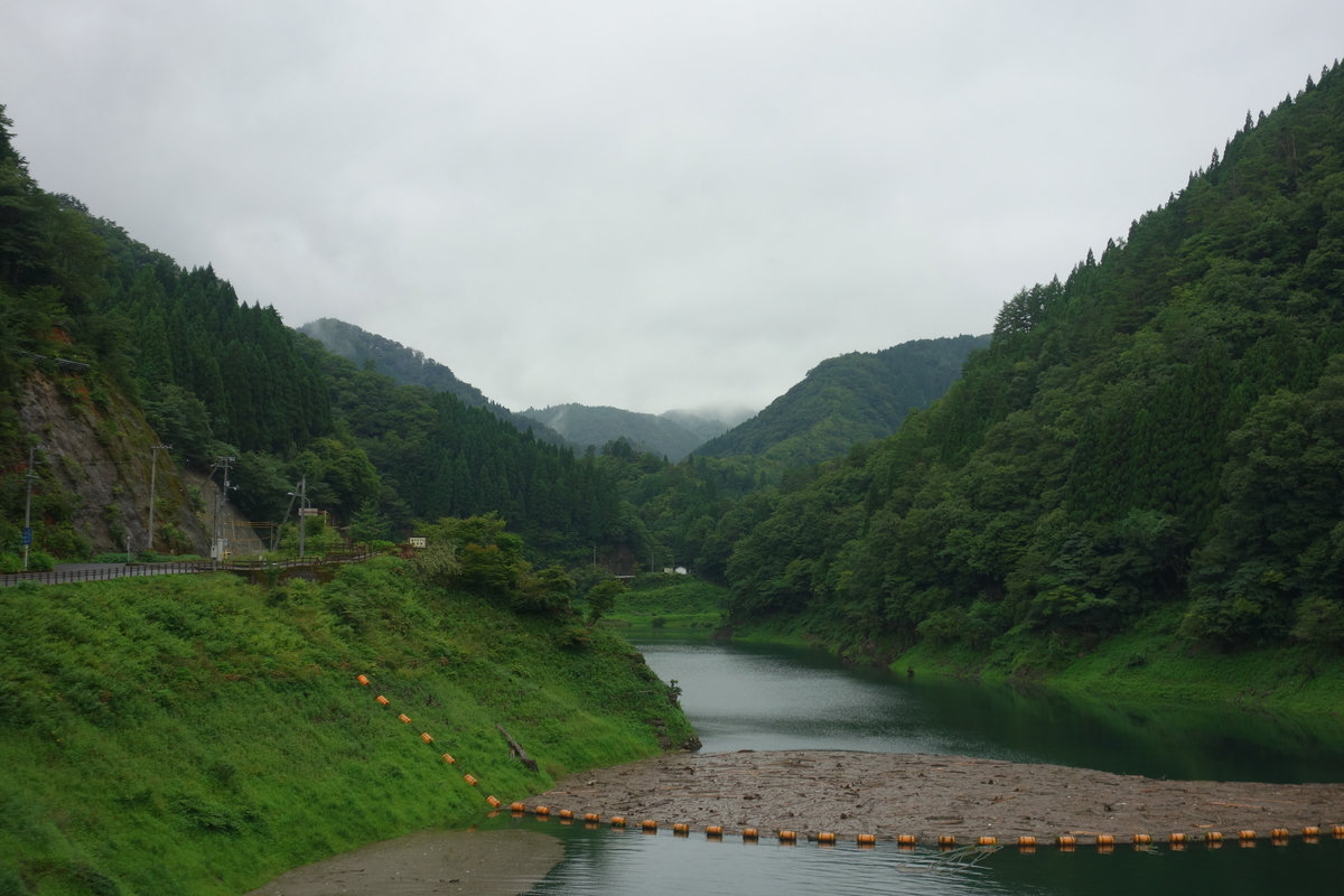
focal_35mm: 43
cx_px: 672
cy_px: 448
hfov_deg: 45.4
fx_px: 1605
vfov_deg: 31.2
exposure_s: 1/100
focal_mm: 16.01
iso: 125
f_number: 3.2
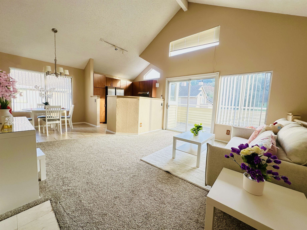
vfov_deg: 85.7
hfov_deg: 102.1
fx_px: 124
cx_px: 154
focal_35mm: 14
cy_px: 115
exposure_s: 1/99
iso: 160
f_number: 2.2
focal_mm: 2.22
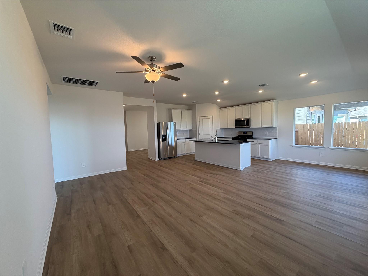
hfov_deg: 102.1
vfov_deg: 85.7
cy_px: 138
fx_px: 149
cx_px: 184
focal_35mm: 14
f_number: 2.2
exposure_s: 1/120
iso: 160
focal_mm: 2.22
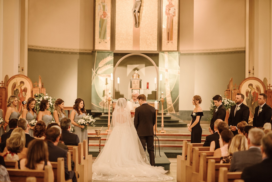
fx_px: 642
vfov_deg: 16.1
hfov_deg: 23.9
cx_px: 136
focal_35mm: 85
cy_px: 91
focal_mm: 85
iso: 1250
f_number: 2
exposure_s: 1/250
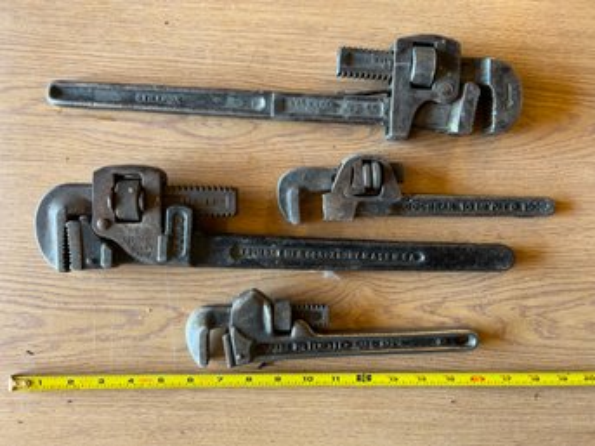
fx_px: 447
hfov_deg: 67.3
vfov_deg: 53.0
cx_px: 298
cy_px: 223
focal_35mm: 26
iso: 160
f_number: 1.5
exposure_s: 1/60
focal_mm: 5.7
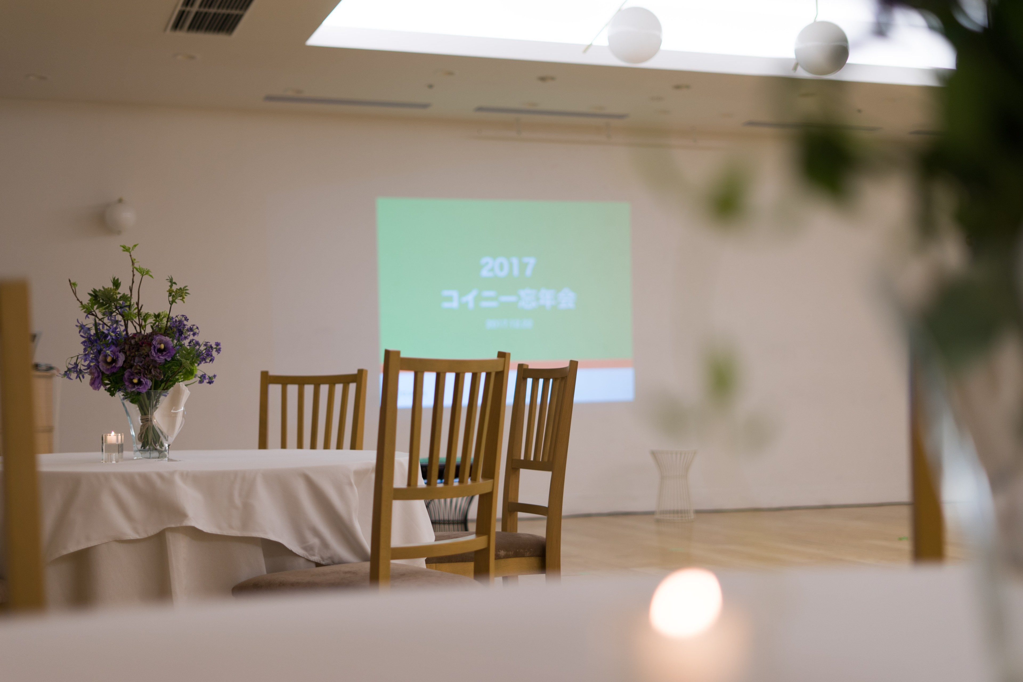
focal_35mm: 50
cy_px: 341
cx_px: 512
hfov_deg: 39.6
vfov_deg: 27.0
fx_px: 1421
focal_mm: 50
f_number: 1.8
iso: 50
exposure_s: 1/40
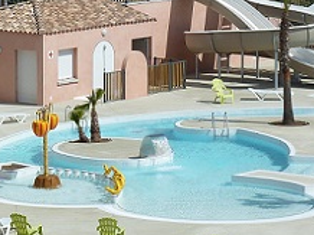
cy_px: 14
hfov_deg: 9.0
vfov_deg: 6.7
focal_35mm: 220
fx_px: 1993
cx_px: 255
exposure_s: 1/640
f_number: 5.6
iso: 80
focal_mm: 15.8
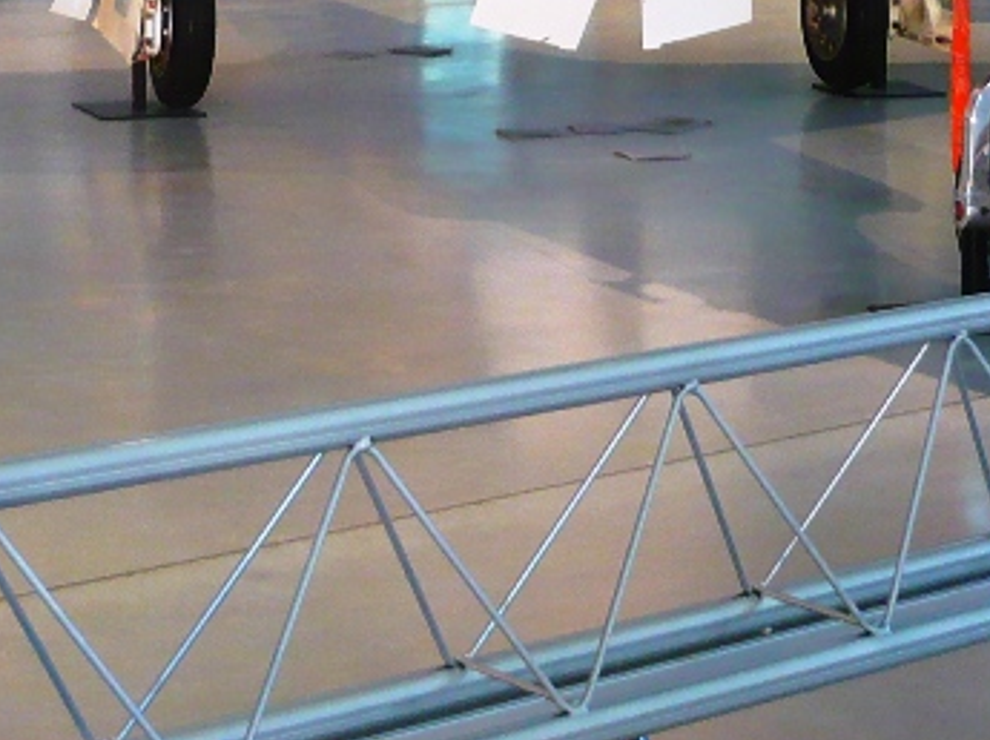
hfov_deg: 18.9
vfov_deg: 13.5
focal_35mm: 104
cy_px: -324
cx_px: 430
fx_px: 2971
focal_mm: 5.8
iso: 200
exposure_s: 1/8
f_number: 2.8
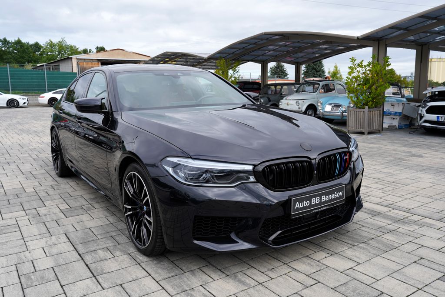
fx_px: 383
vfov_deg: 42.3
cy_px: 148
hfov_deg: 60.3
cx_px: 222
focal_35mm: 31
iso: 100
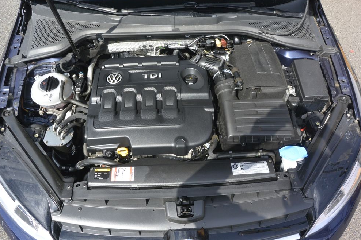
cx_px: 182
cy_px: 116
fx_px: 281
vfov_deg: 46.4
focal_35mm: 28
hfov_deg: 65.5
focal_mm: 10
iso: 160
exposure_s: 1/400
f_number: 5
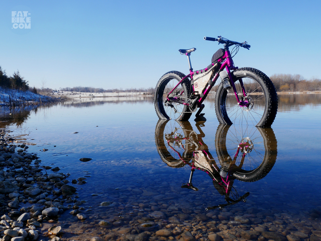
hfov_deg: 56.8
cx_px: 160
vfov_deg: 44.2
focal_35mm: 32
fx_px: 297
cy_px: 120
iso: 200
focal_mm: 16
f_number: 7.1
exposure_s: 1/400
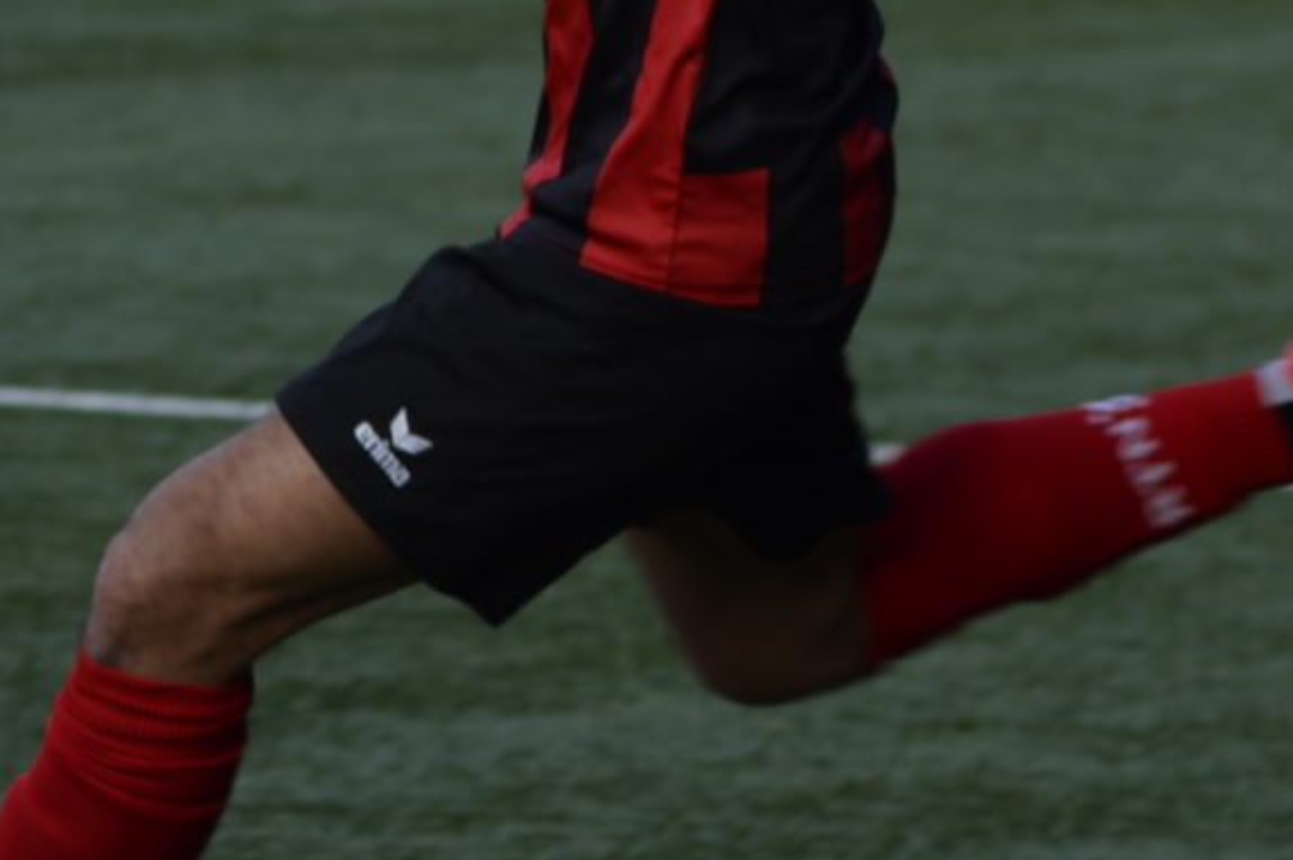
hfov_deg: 2.7
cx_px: 614
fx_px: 27237
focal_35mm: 759
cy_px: -71
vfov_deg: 1.8
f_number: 6.3
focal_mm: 170
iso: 200
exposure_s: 1/250
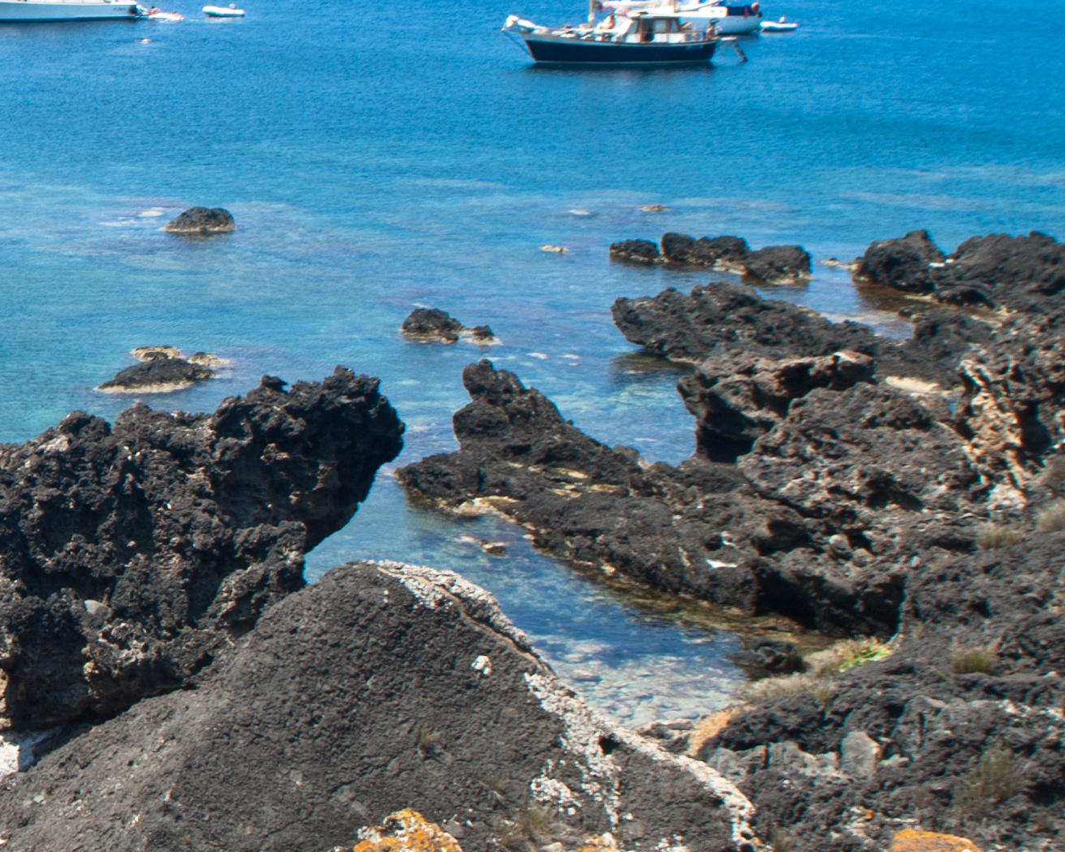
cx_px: -330
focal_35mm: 89
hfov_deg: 19.7
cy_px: 294
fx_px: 2805
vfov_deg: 17.2
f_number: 11
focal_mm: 22
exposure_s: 1/100
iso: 100
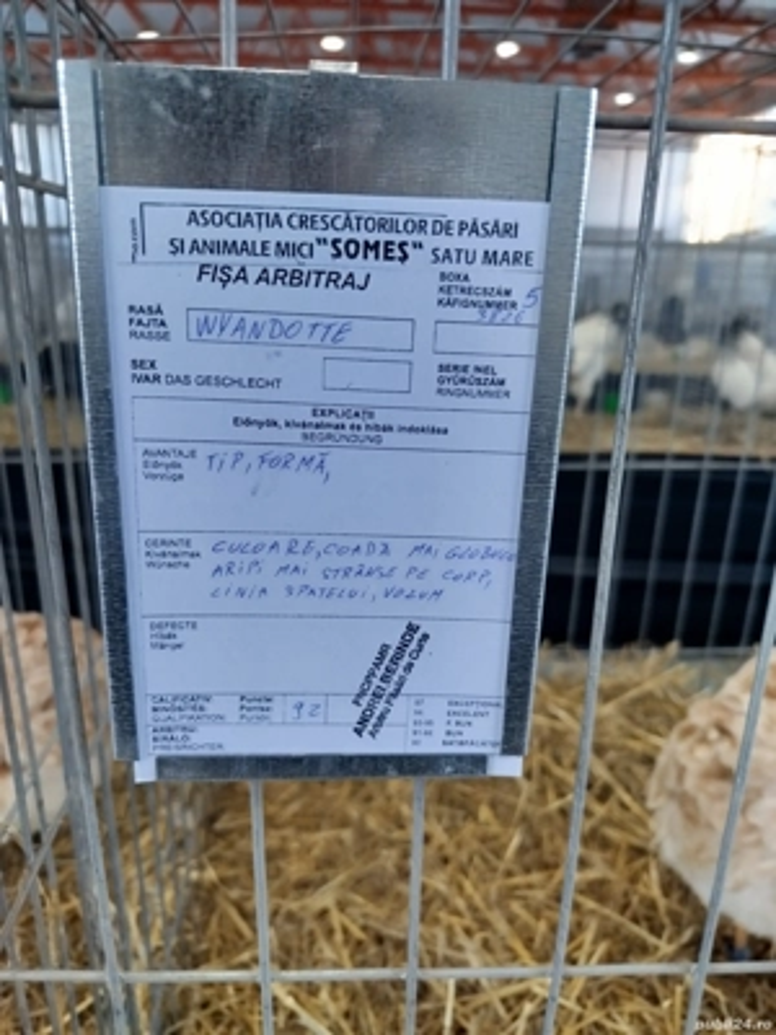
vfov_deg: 71.6
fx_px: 717
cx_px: 388
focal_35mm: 24
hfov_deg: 56.8
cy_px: 518
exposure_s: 1/33
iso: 200
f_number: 1.7
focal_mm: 5.31
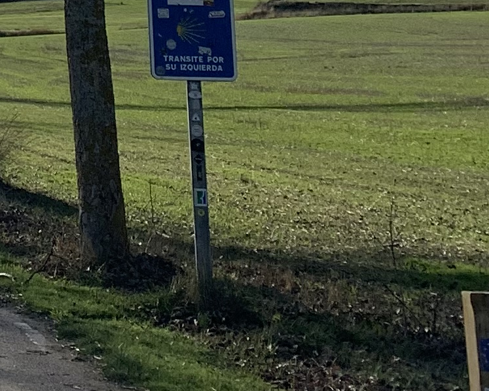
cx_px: -346
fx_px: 1983
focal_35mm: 137
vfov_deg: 9.8
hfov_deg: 12.9
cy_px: -568
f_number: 1.8
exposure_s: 1/3401
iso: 25
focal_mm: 4.25
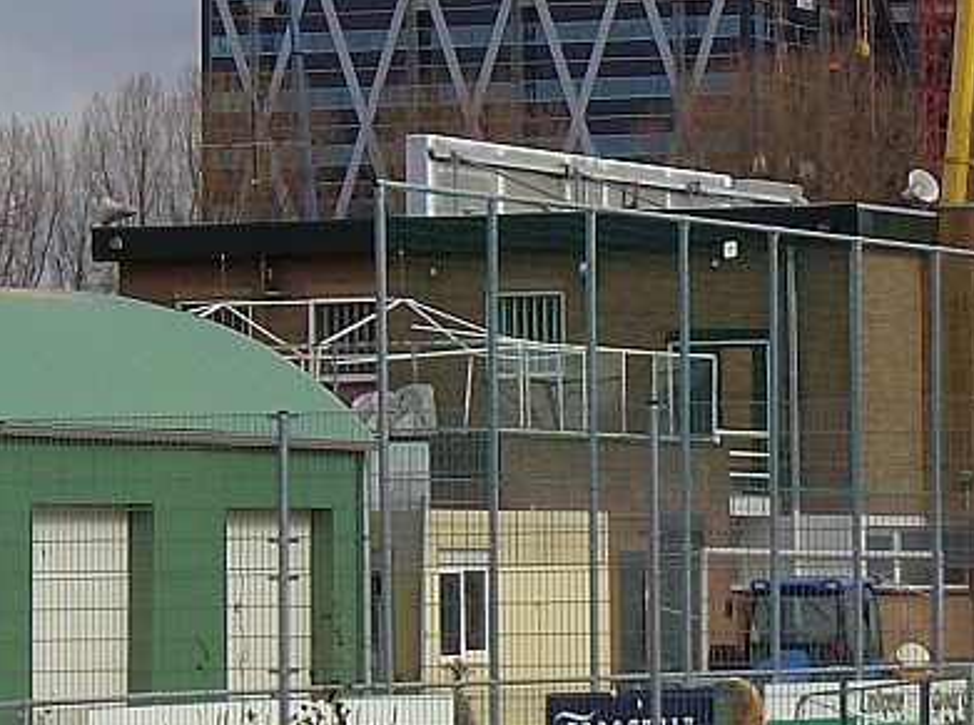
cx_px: 630
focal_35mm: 283
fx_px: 7941
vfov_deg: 5.2
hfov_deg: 7.0
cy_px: -54
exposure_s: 1/316
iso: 100
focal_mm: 18
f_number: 7.8
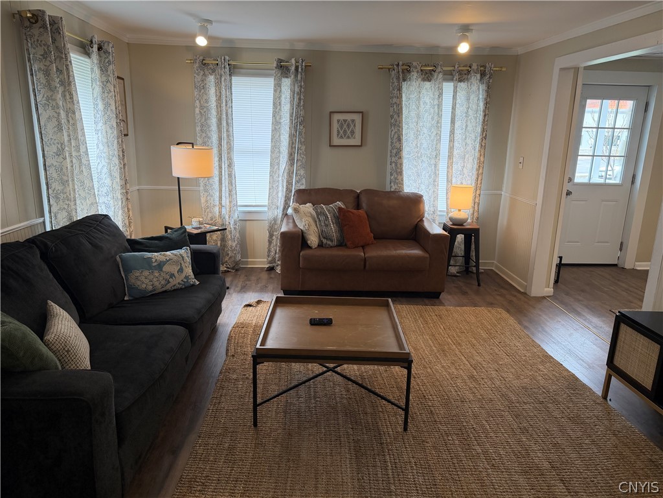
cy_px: 249
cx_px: 332
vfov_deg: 56.8
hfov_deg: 71.6
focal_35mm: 24
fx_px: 460
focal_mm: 6.76
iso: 200
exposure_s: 1/120
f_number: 1.78
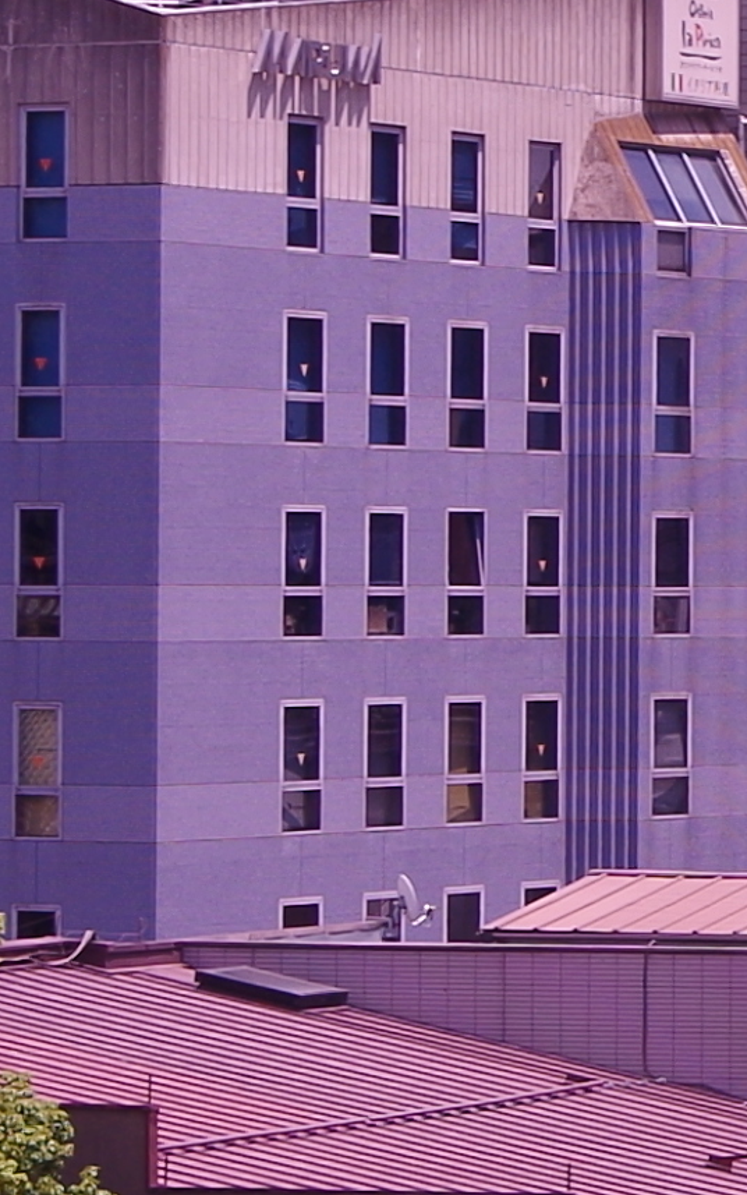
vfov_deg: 7.8
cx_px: 1862
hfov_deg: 4.7
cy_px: 441
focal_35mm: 269
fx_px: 8758
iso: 100
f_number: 8
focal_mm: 31
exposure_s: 1/200
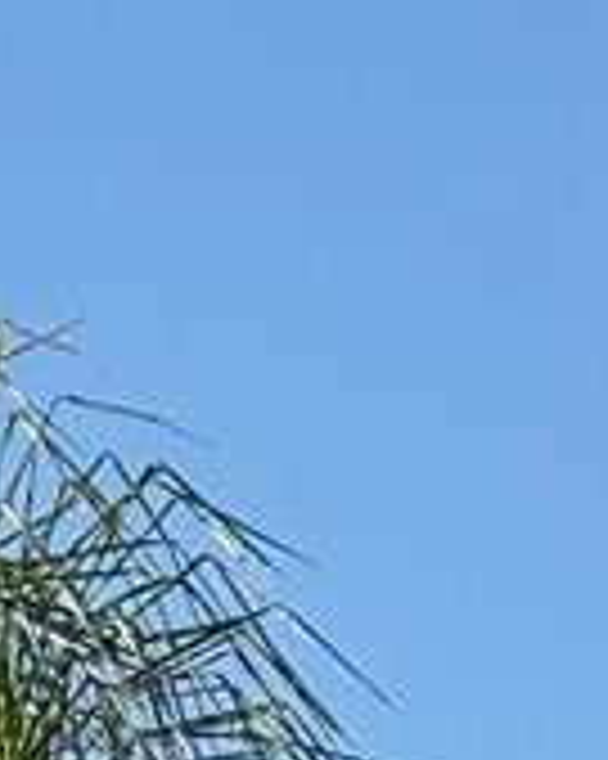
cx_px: -527
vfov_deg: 6.4
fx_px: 6394
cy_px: 2082
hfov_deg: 5.4
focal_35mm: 284
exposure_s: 1/2865
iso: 64
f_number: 1.78
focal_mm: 6.76
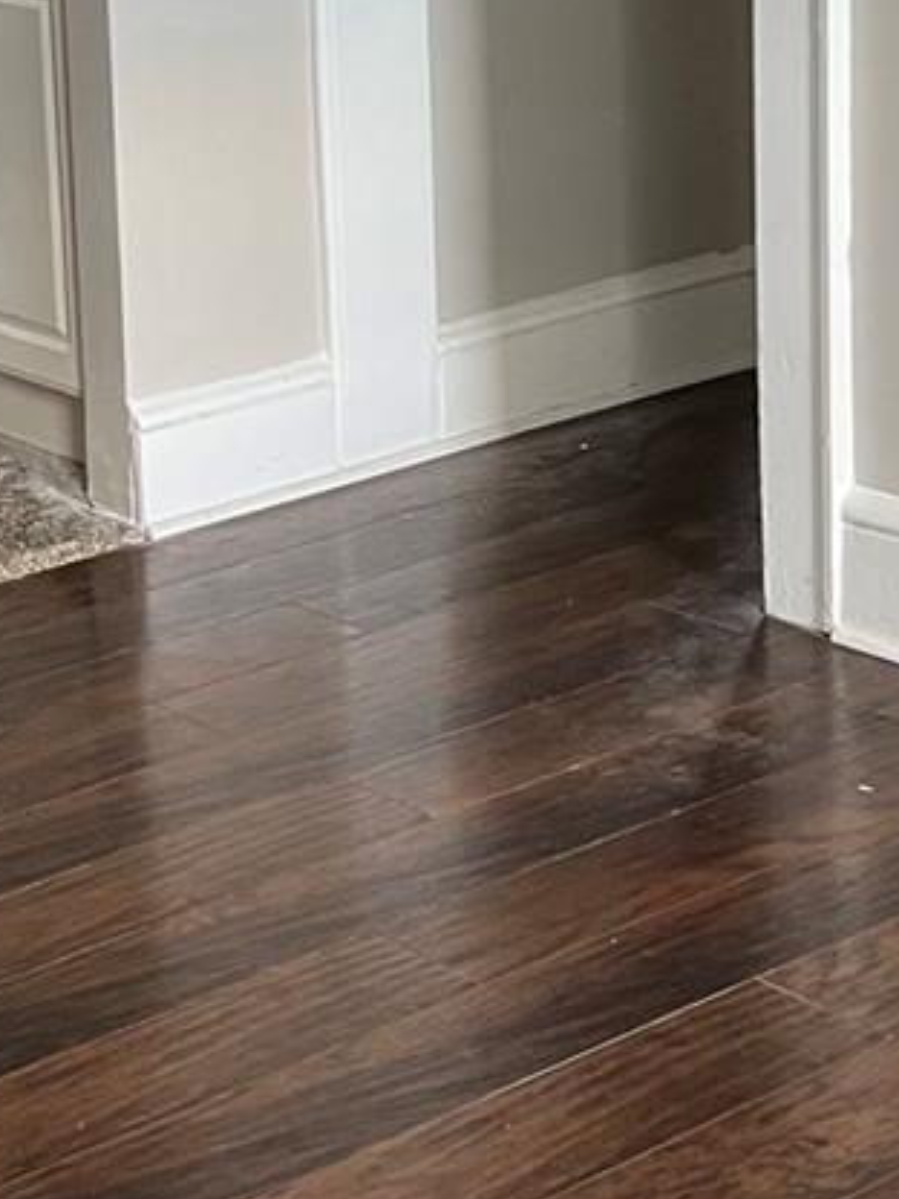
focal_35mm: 96
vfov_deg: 20.1
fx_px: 3324
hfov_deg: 15.4
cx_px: 372
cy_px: 153
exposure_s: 1/60
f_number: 1.5
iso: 160
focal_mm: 5.7
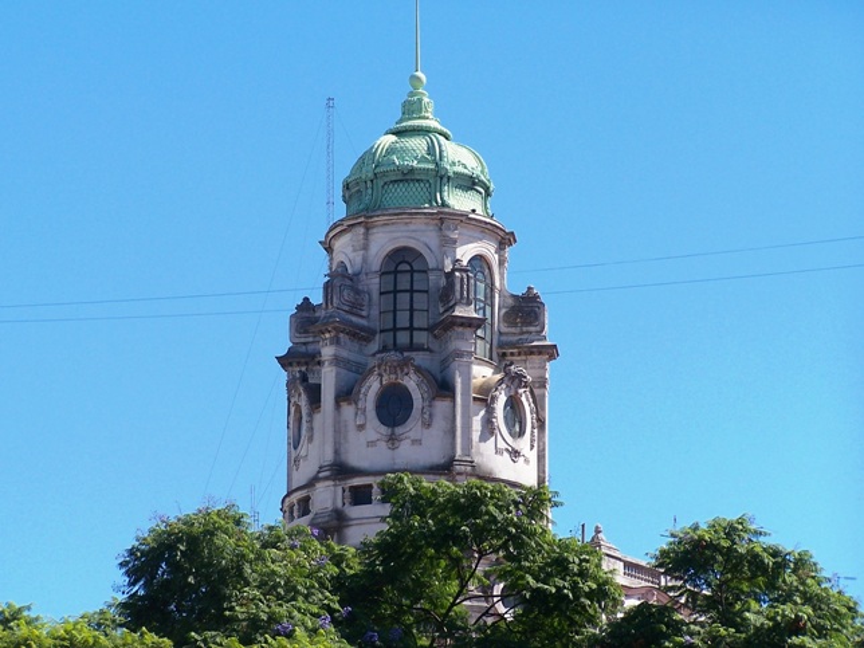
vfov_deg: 9.3
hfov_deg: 12.4
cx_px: 432
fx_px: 3969
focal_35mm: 159
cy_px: 324
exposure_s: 1/1000
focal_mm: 26.4
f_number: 3.6
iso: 80
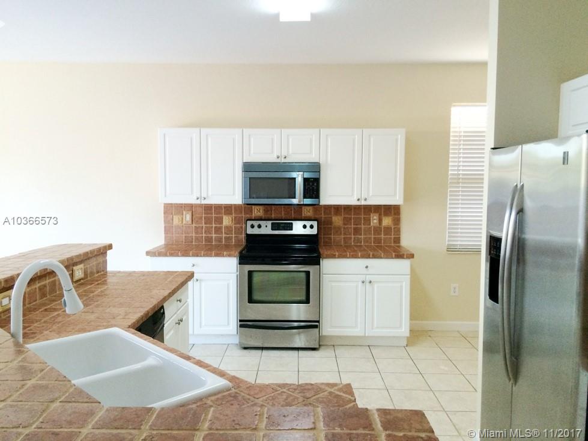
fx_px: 493
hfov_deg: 61.7
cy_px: 220
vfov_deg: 48.2
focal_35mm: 29
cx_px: 294
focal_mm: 4.15
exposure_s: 1/30
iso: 64
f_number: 2.2
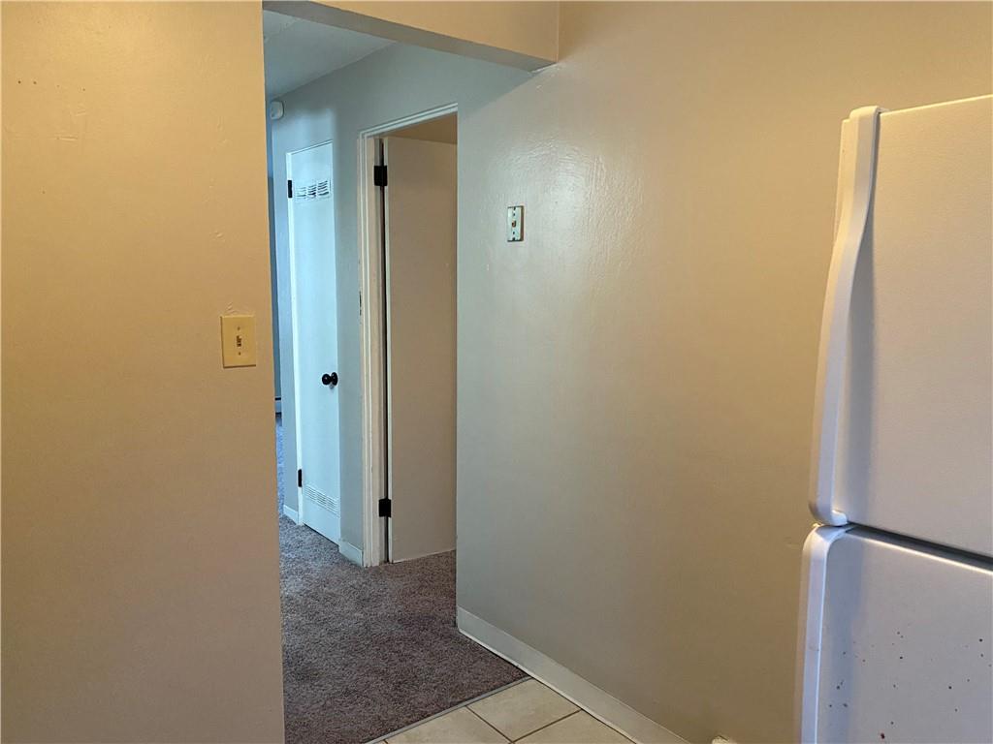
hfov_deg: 67.3
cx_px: 496
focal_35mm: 26
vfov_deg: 53.1
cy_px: 372
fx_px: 746
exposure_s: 1/60
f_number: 1.8
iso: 400
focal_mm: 4.25
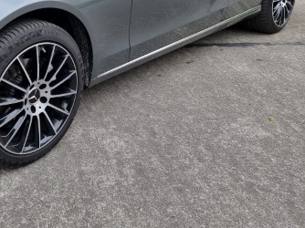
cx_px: 39
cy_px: 18
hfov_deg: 38.8
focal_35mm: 46
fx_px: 405
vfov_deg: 30.0
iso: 50
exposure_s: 1/145
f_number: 1.8
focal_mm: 6.7
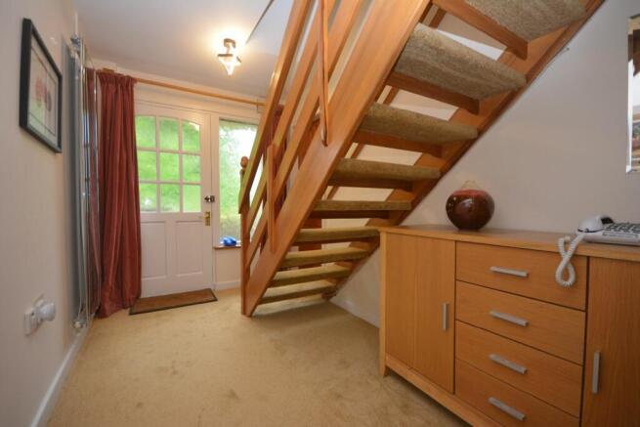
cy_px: 214
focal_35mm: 15
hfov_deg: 100.4
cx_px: 320
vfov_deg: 77.4
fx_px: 267
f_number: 4
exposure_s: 1/60
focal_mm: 10
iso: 720
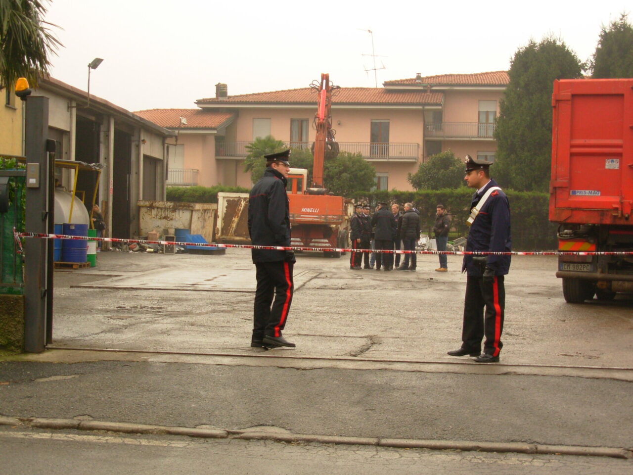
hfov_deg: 30.3
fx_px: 1170
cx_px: 316
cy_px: 238
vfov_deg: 22.9
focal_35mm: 64
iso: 50
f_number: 3.4
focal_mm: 10.5
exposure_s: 1/228
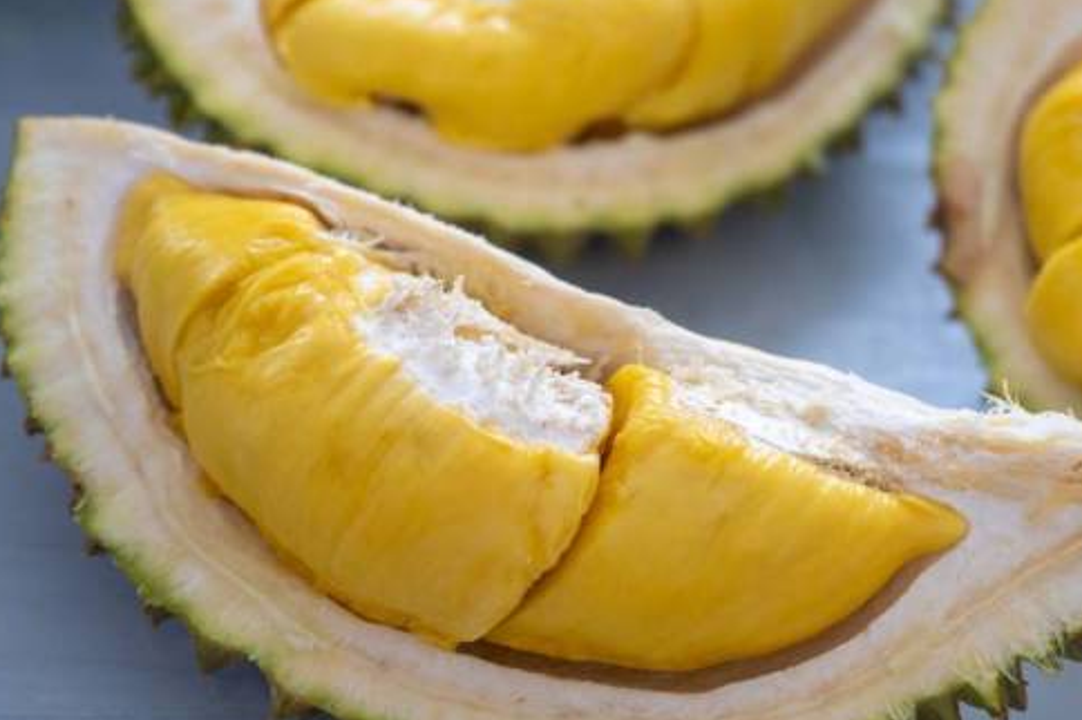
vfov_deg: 20.3
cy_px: 363
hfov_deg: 30.1
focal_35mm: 67
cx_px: 608
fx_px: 2012
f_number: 5
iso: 320
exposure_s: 1/60
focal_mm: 54
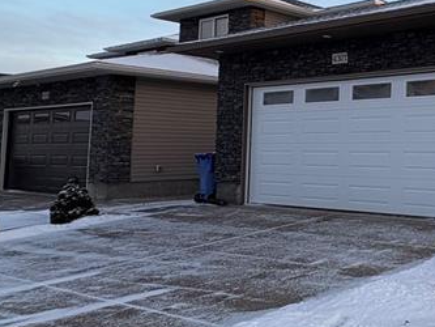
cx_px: 537
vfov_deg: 33.3
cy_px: 111
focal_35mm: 43
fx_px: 541
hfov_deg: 34.1
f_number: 2.2
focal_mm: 2.22
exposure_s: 1/164
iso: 40
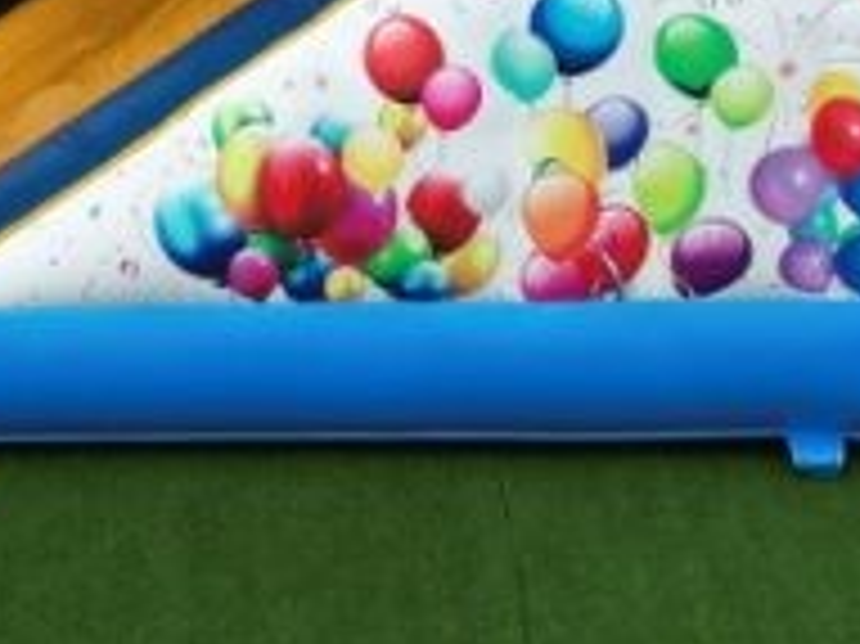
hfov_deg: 15.3
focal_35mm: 129
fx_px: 3203
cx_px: 297
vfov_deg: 10.9
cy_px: -419
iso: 120
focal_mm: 6.72
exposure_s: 1/2500
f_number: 1.7
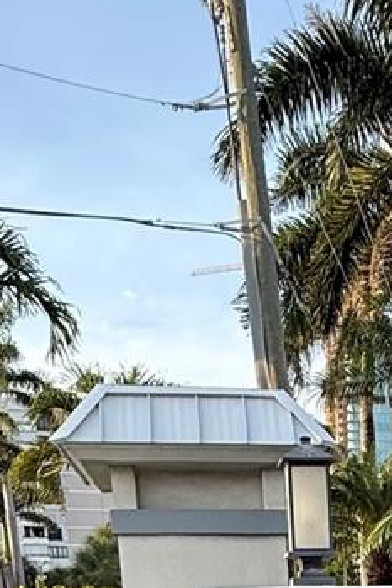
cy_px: 910
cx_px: 424
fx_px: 1044
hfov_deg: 20.3
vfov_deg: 23.9
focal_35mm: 64
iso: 50
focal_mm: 2.22
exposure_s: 1/269
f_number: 2.2
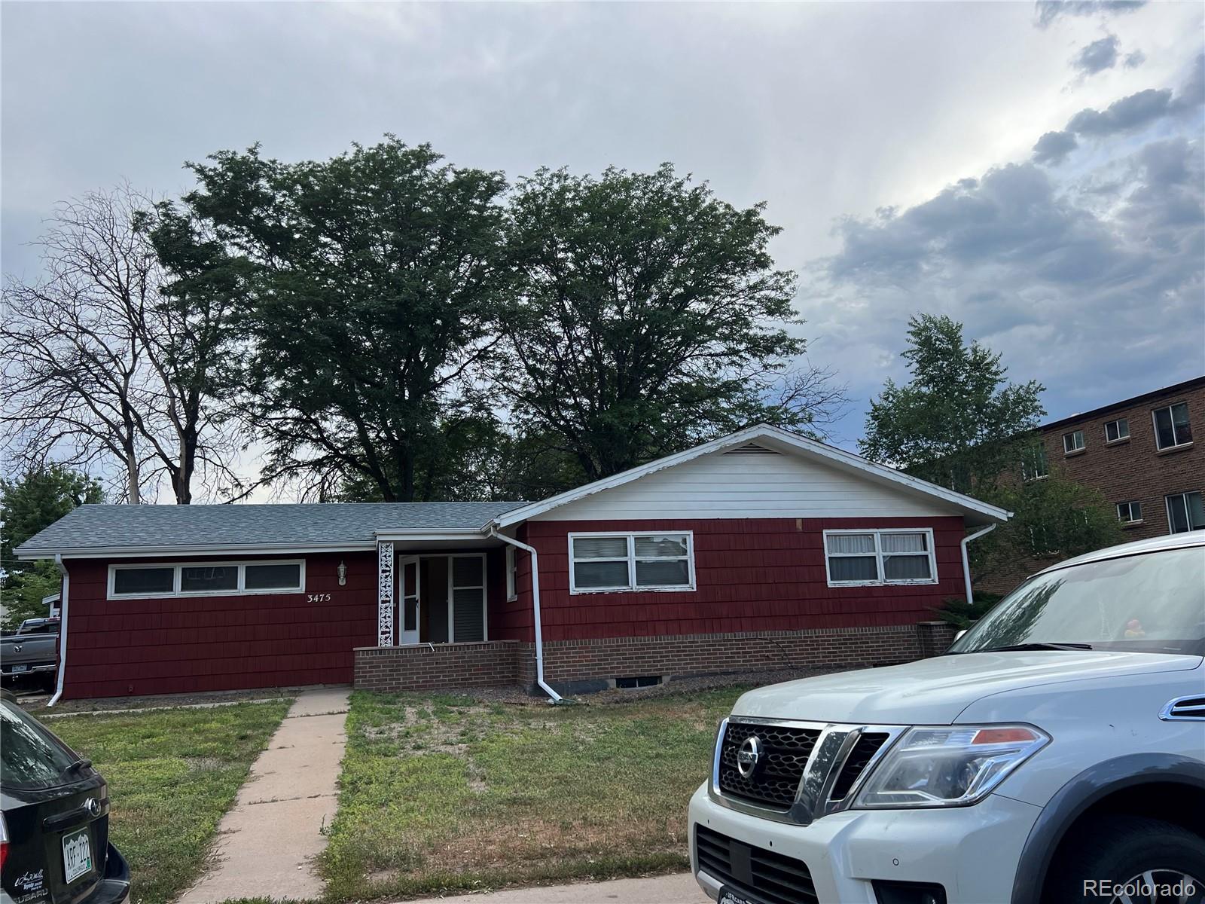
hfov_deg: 67.3
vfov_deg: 53.1
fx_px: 905
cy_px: 452
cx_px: 602
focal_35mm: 26
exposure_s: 1/1597
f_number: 1.5
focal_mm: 5.7
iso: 50
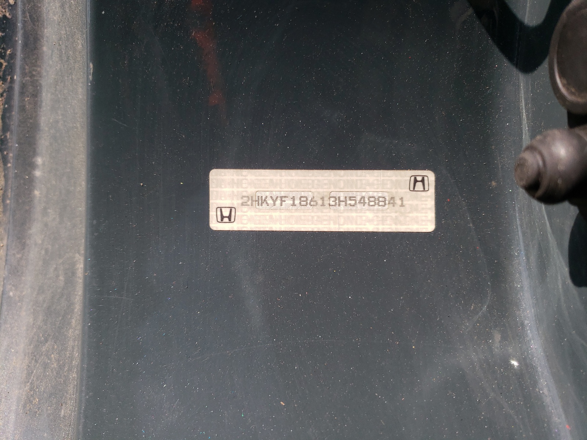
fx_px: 441
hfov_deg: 67.3
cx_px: 294
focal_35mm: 26
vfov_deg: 53.1
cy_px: 220
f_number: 1.5
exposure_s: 1/2500
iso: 50
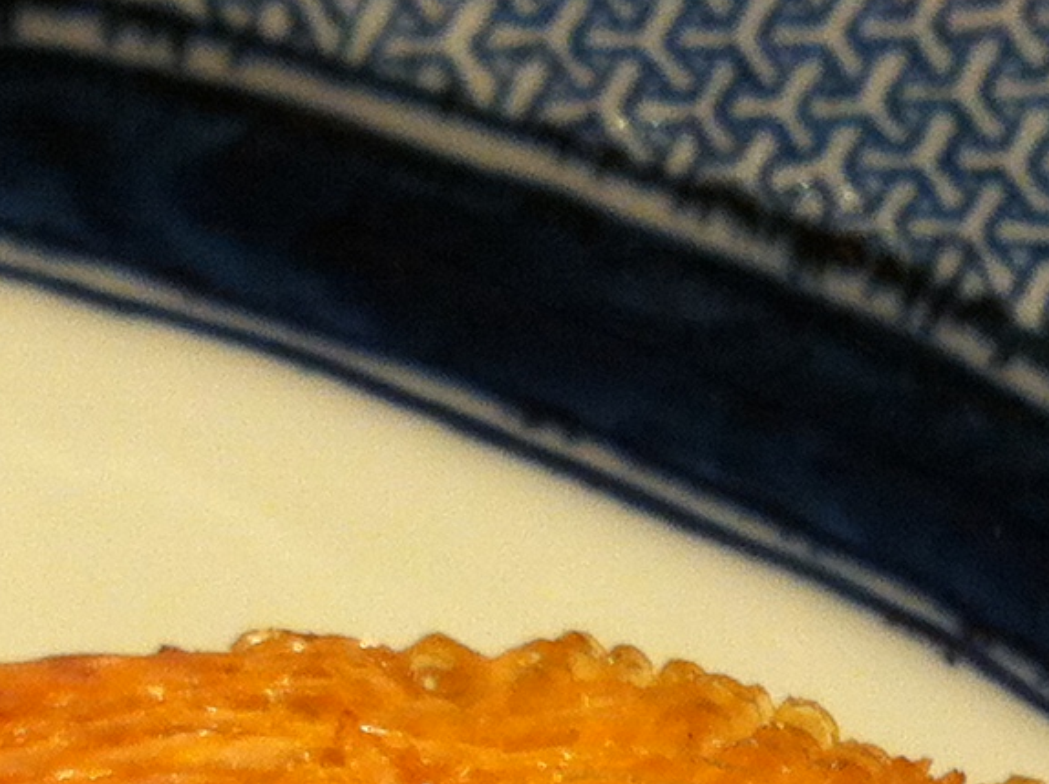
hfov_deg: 12.5
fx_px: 4782
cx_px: 422
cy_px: 1497
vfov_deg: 8.9
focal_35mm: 158
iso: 80
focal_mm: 3.85
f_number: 2.8
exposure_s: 1/40
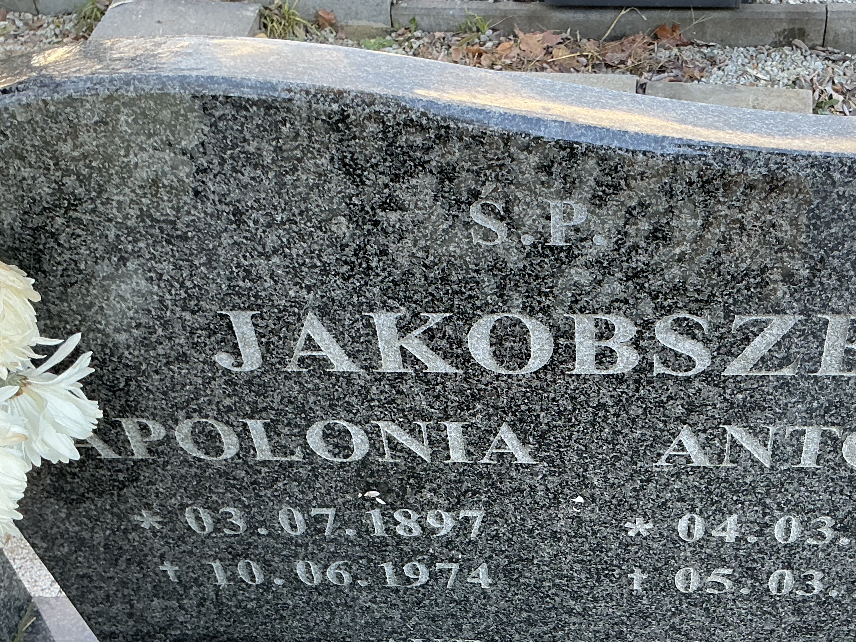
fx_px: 1088
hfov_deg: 42.5
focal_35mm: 44
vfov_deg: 32.5
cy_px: 442
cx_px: 554
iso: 50
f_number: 1.8
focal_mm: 3
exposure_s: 1/60
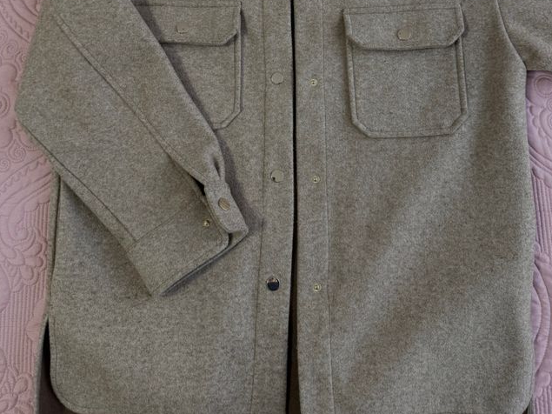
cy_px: 58
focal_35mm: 34
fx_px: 542
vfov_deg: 39.4
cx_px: 273
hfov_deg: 54.0
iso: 200
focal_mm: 6.76
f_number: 1.78
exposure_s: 1/77
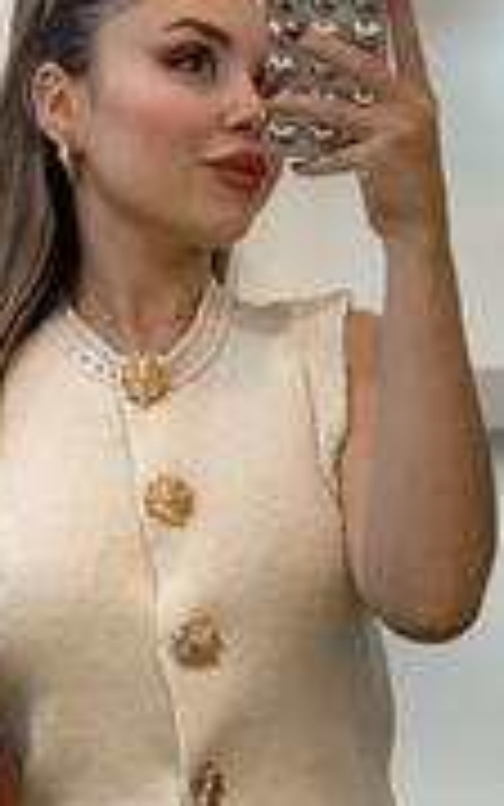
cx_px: 148
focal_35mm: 127
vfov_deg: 16.4
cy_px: 597
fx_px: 2789
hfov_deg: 10.3
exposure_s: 1/100
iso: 80
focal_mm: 6
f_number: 2
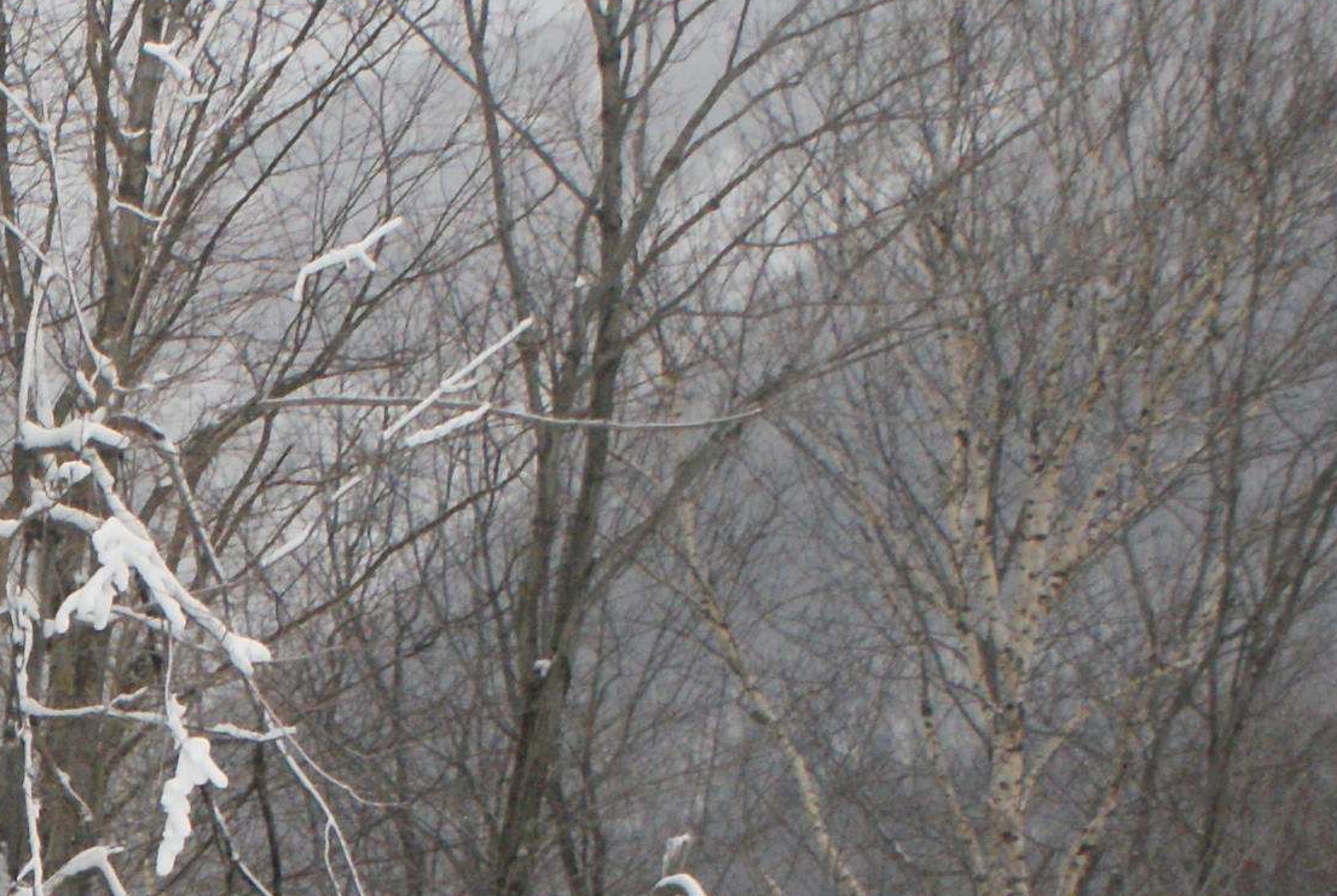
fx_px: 6834
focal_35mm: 184
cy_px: 1337
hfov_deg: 10.9
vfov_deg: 7.4
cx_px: -458
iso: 800
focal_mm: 35
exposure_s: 1/1600
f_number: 5.6
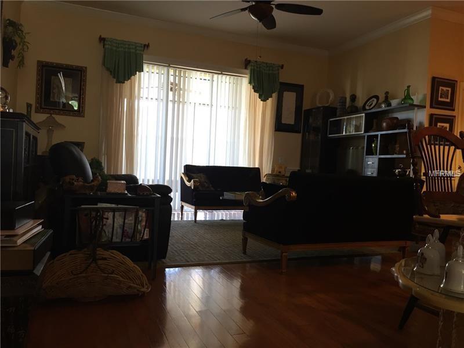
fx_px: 389
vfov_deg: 48.2
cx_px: 232
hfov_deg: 61.7
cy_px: 174
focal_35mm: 29
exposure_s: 1/30
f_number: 2.2
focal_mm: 4.15
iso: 80
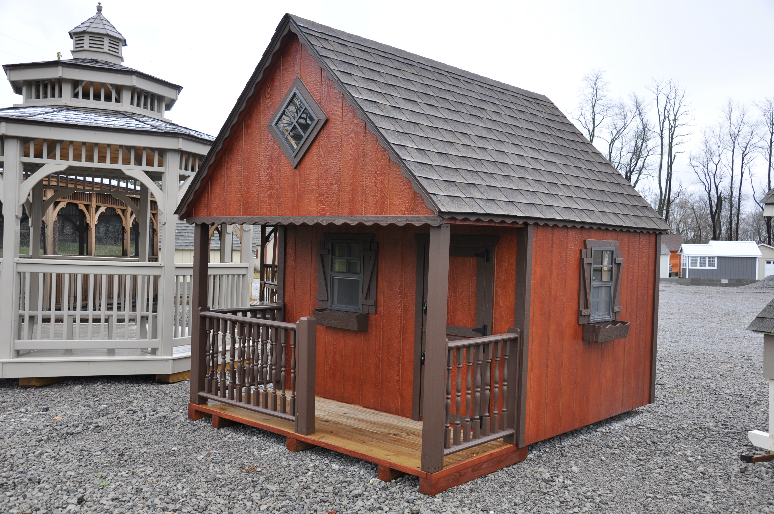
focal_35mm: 36
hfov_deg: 53.2
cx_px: 387
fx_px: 773
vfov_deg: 36.8
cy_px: 257
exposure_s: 1/160
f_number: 6.3
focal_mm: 24
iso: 200
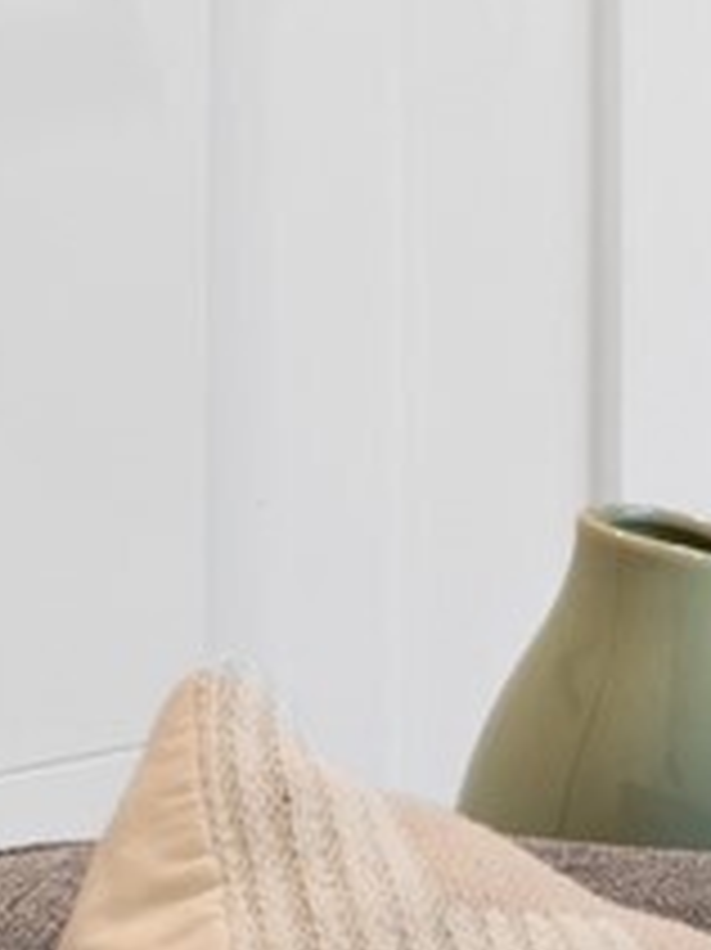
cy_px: -268
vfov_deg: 16.1
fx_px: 3180
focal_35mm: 116
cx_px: 2851
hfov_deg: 7.9
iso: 160
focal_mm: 10
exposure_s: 1/1.67
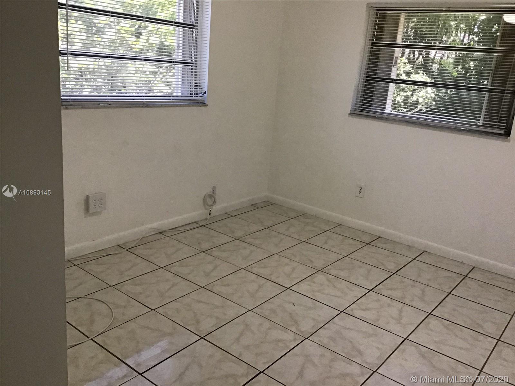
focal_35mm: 31
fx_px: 461
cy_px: 193
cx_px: 258
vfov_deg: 45.4
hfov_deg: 58.4
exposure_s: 1/30
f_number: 2.4
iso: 125
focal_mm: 3.3
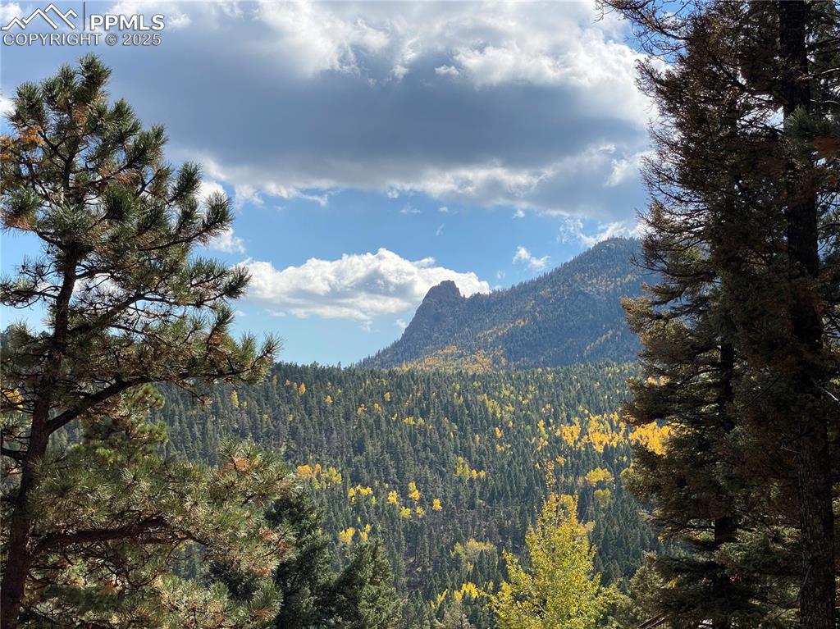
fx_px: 1261
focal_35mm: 52
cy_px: 314
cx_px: 420
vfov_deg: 28.0
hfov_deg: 36.8
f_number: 2
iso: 20
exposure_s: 1/3984
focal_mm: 6
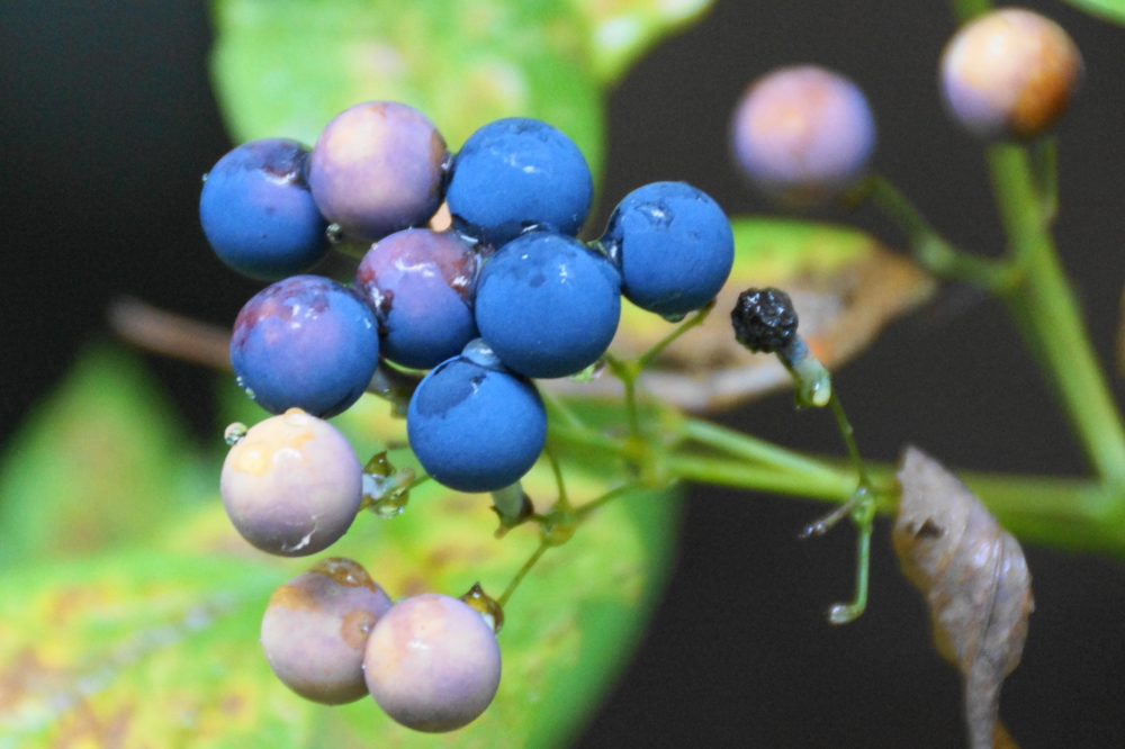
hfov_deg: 5.5
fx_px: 11714
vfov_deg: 3.7
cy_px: 374
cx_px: 562
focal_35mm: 375
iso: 1600
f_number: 6.3
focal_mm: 250
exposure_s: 1/50
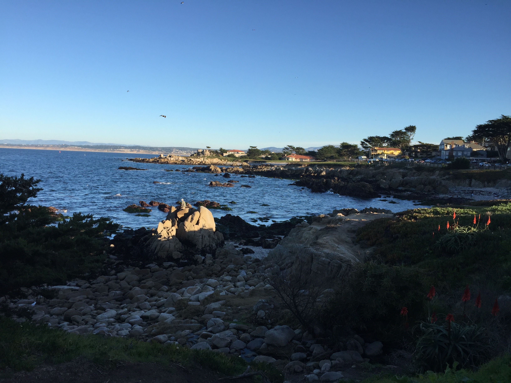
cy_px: 192
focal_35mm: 29
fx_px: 428
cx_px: 256
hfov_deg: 61.7
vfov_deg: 48.2
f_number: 2.2
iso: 32
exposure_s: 1/1014
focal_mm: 4.15
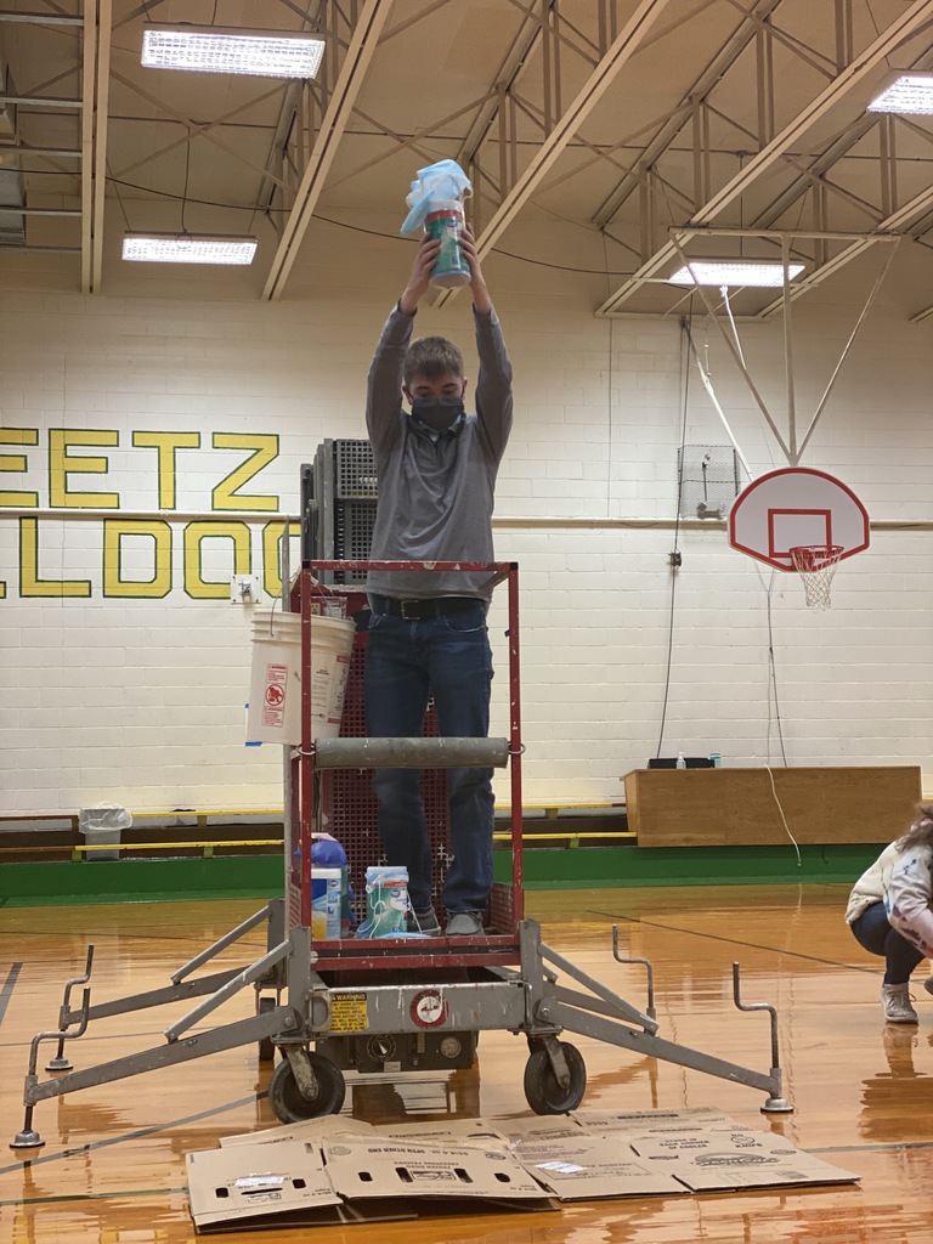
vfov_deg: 36.8
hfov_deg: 28.0
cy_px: 622
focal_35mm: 52
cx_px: 466
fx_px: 1869
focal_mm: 6
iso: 125
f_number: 2
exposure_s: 1/60
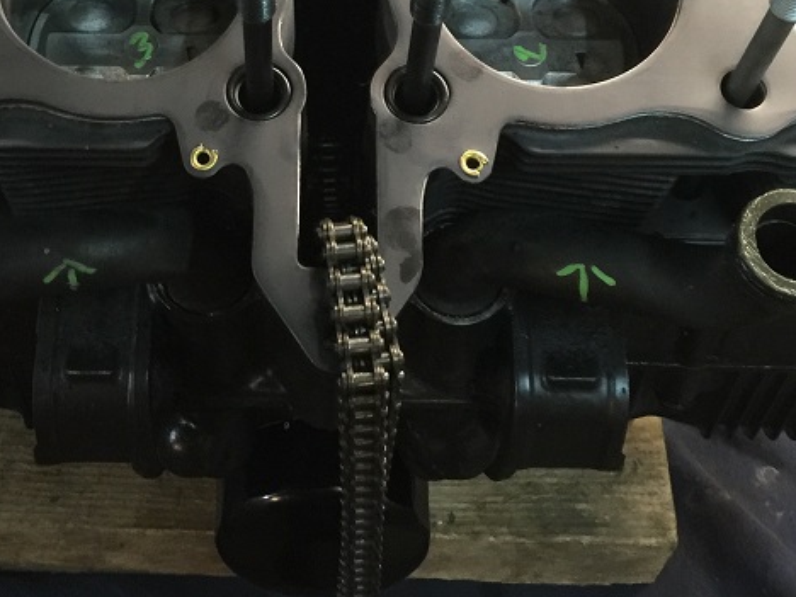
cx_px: 316
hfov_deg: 31.1
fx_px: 1426
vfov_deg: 22.9
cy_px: 24
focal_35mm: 62
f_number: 2.2
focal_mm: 4.15
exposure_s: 1/10
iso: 125
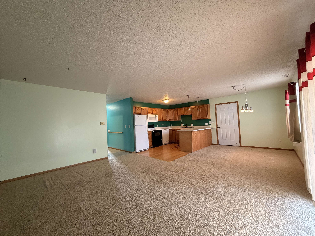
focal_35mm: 14
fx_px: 127
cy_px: 118
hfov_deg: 102.1
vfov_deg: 85.7
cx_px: 158
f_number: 2.2
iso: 320
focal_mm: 2.22
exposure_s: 1/60
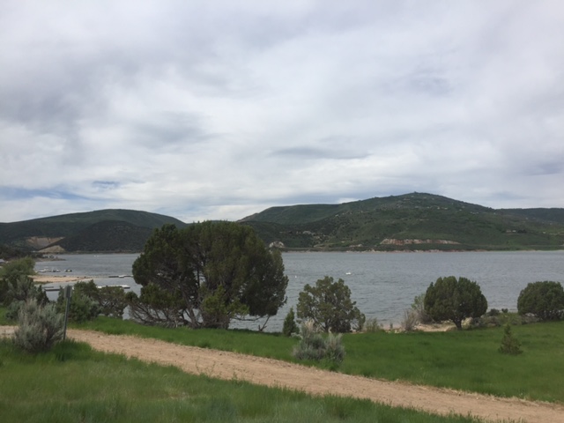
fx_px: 472
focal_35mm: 29
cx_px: 282
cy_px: 212
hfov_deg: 61.7
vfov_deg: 48.2
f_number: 2.2
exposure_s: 1/3597
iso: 32
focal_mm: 4.15
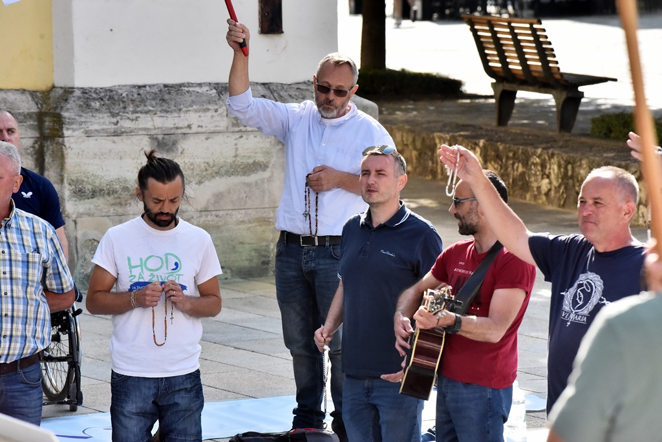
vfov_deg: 6.9
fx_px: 3680
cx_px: 331
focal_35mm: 200
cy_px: 221
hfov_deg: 10.3
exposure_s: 1/4000
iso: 3600
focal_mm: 200
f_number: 7.1
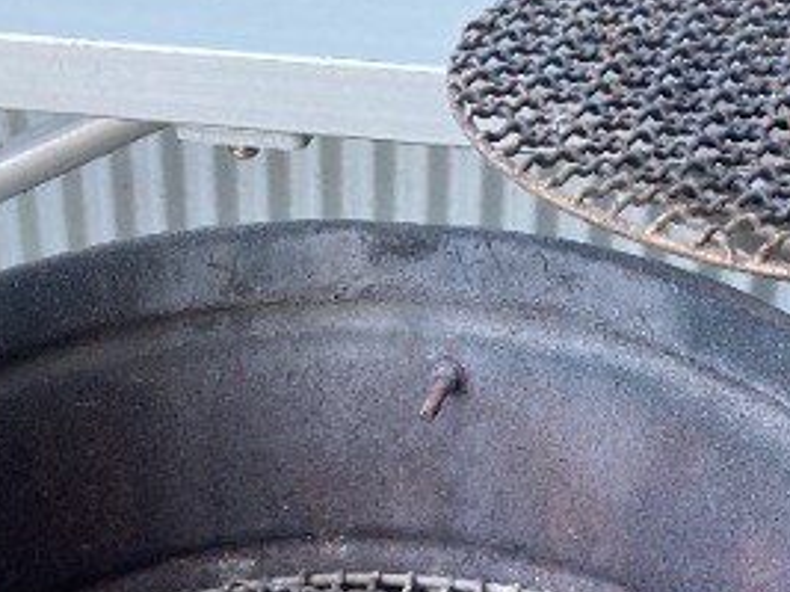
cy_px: 847
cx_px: 435
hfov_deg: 23.3
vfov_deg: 16.3
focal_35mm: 84
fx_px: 1916
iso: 80
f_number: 1.8
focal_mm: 3.99
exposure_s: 1/79
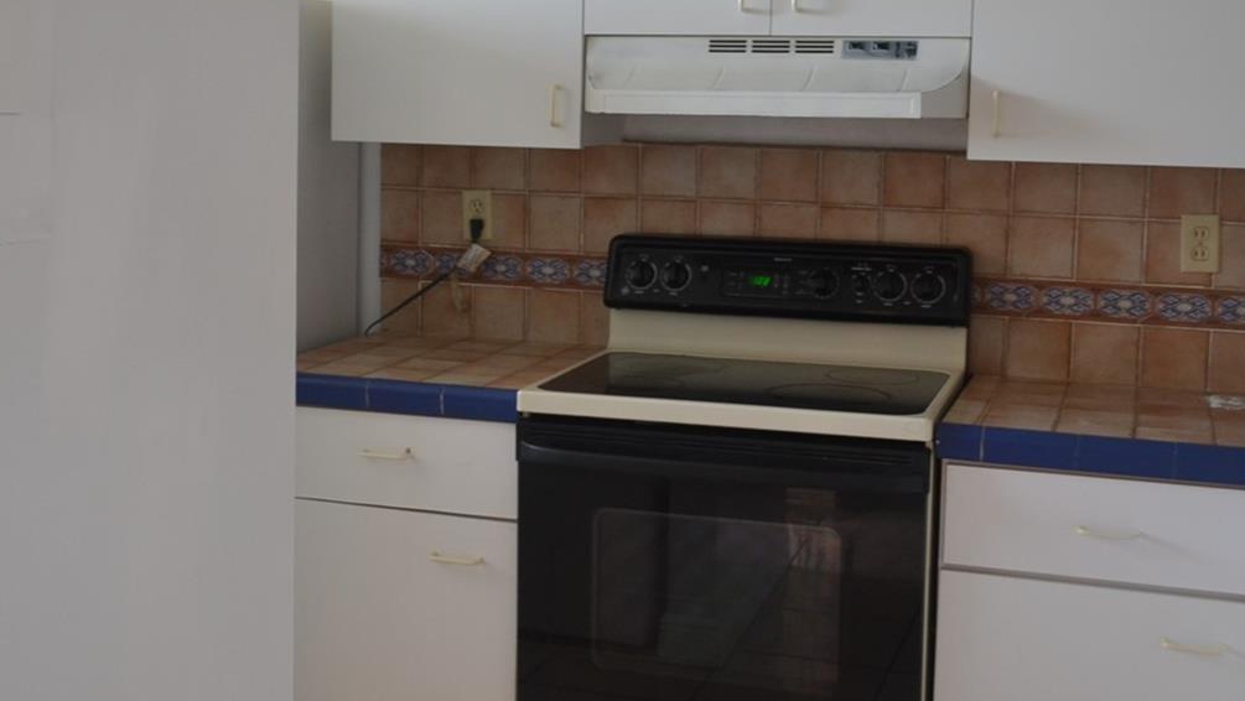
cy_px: 234
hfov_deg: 41.2
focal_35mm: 50
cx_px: 545
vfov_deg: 23.9
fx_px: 1651
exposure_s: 1/80
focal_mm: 20
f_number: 4.5
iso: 400
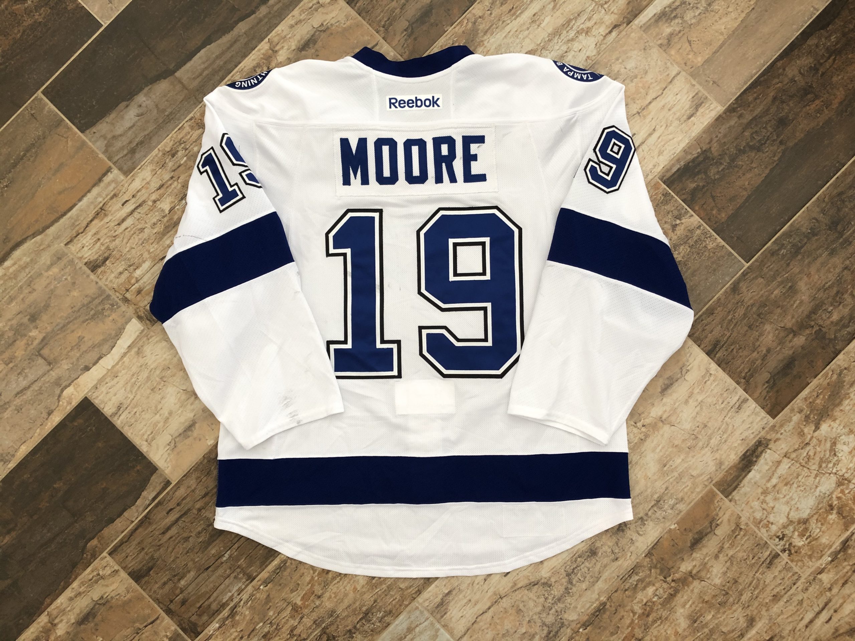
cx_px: 428
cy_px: 320
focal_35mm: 28
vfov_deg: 49.7
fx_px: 692
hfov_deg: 63.4
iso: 40
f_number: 1.8
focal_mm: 4
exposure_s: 1/24
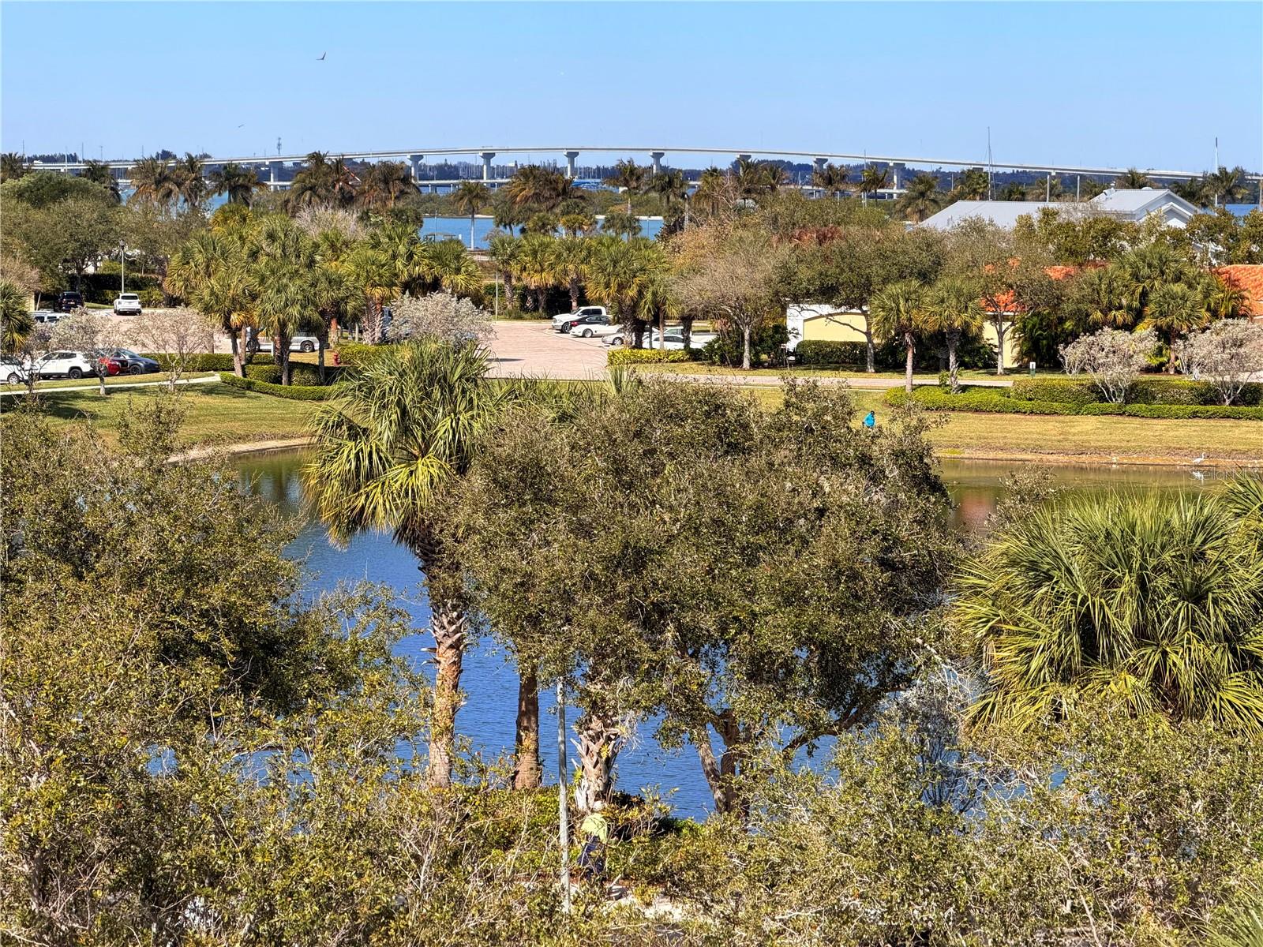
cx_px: 632
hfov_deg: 19.6
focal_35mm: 100
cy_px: 474
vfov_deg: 14.8
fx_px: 3649
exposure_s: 1/638
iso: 32
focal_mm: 16.89
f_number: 2.8
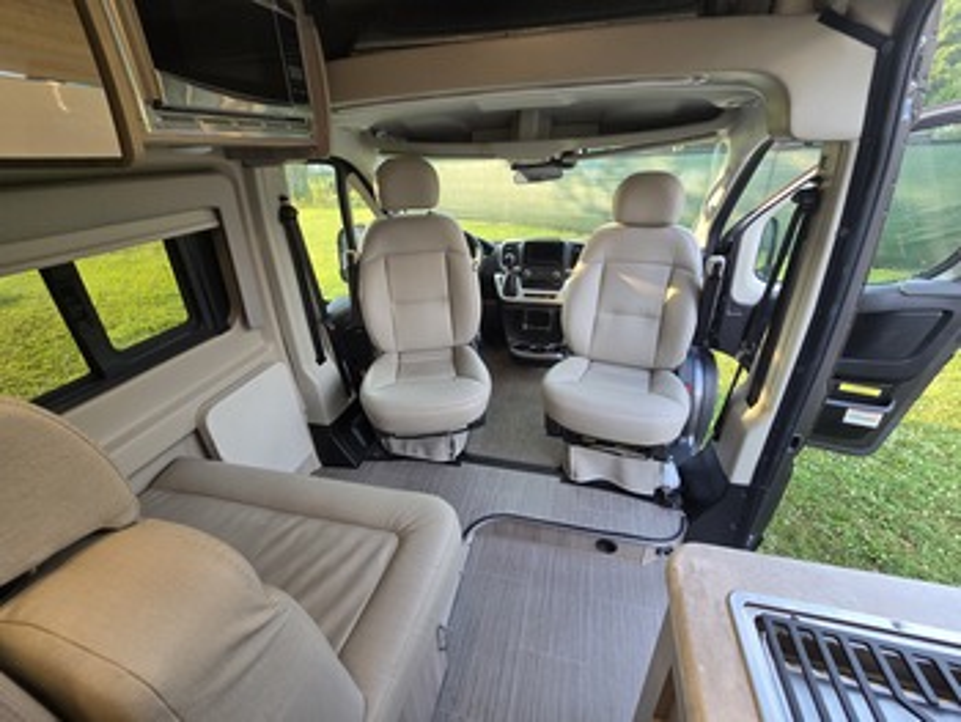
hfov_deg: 106.1
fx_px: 361
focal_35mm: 13
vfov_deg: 90.0
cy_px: 361
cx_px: 480
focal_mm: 2.2
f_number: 2.2
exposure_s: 1/120
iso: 100
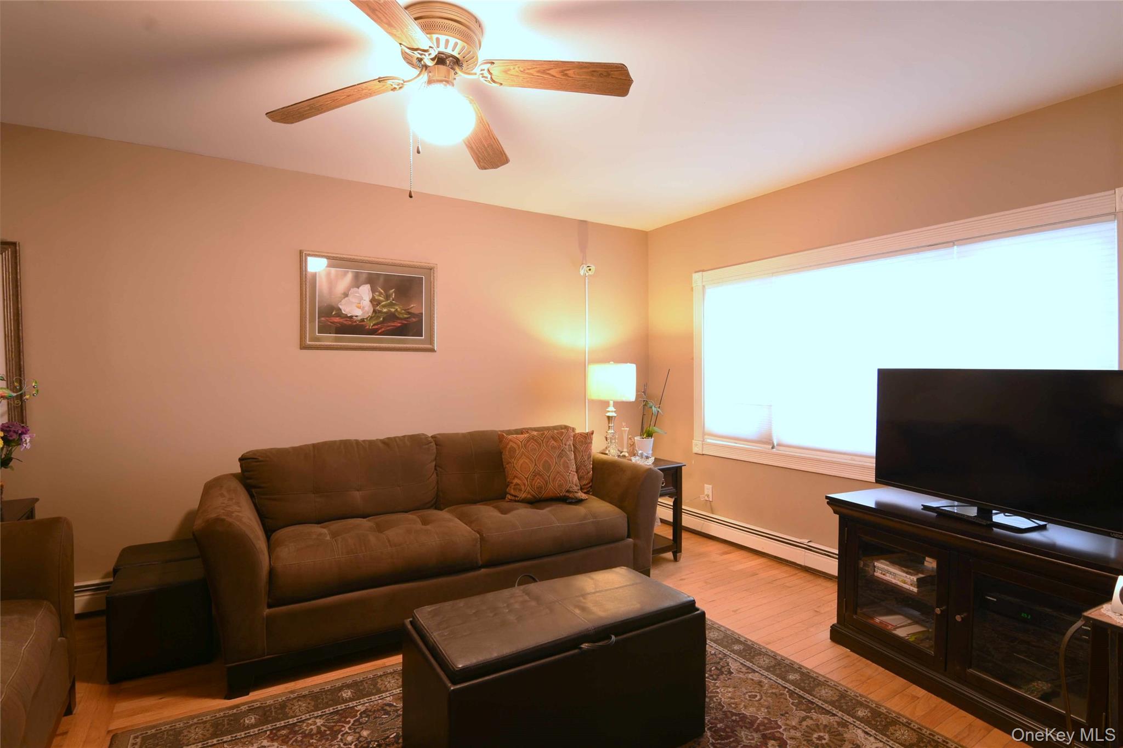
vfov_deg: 72.0
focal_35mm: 16
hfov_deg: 95.0
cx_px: 562
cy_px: 374
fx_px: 515
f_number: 9
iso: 320
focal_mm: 11
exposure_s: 1/2.5
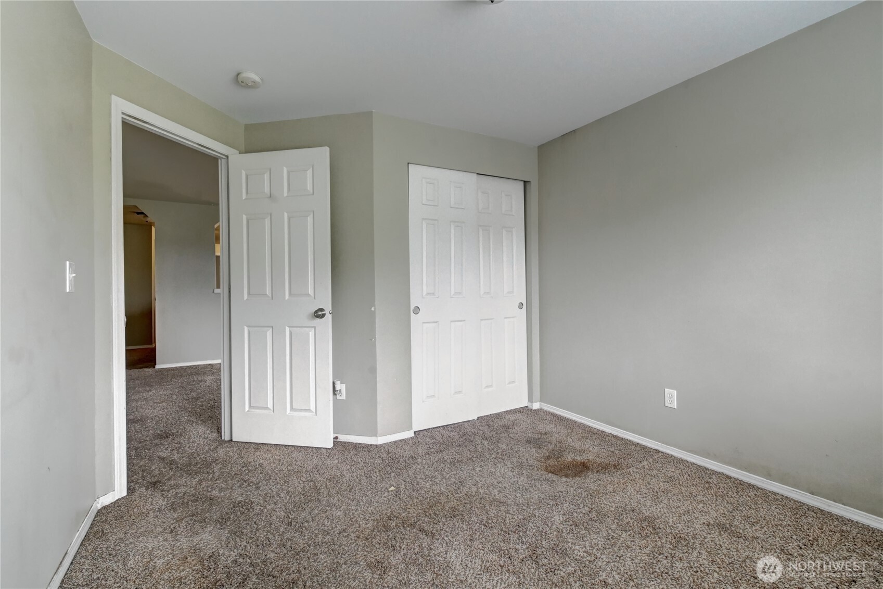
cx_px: 442
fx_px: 368
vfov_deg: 77.3
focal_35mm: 15
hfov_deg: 100.4
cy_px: 294
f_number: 11
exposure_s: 1/13
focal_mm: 10
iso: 3200
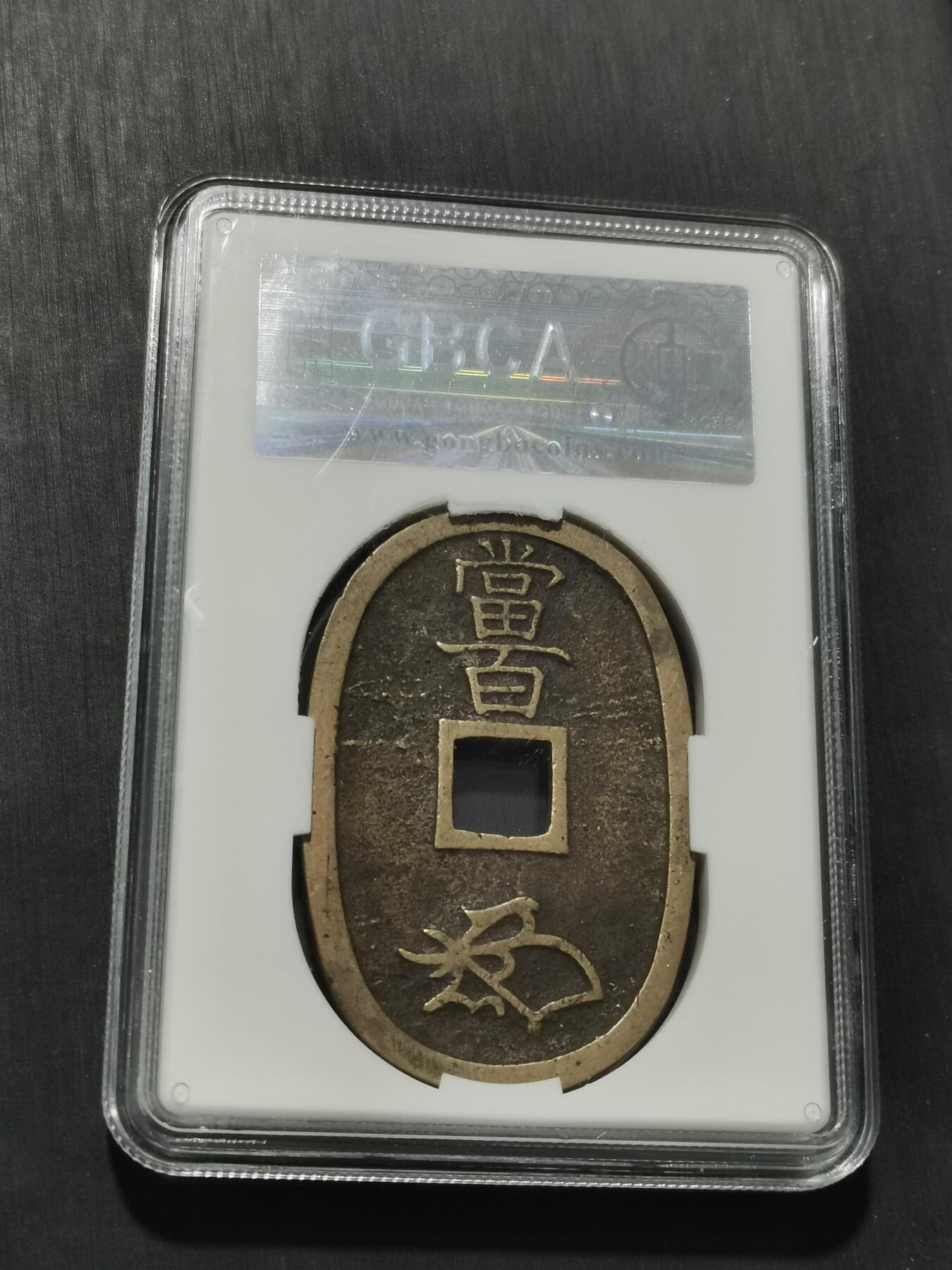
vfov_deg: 31.2
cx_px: 476
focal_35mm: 62
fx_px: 2273
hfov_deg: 23.7
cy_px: 635
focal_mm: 5.58
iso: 64
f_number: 1.8
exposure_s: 1/90
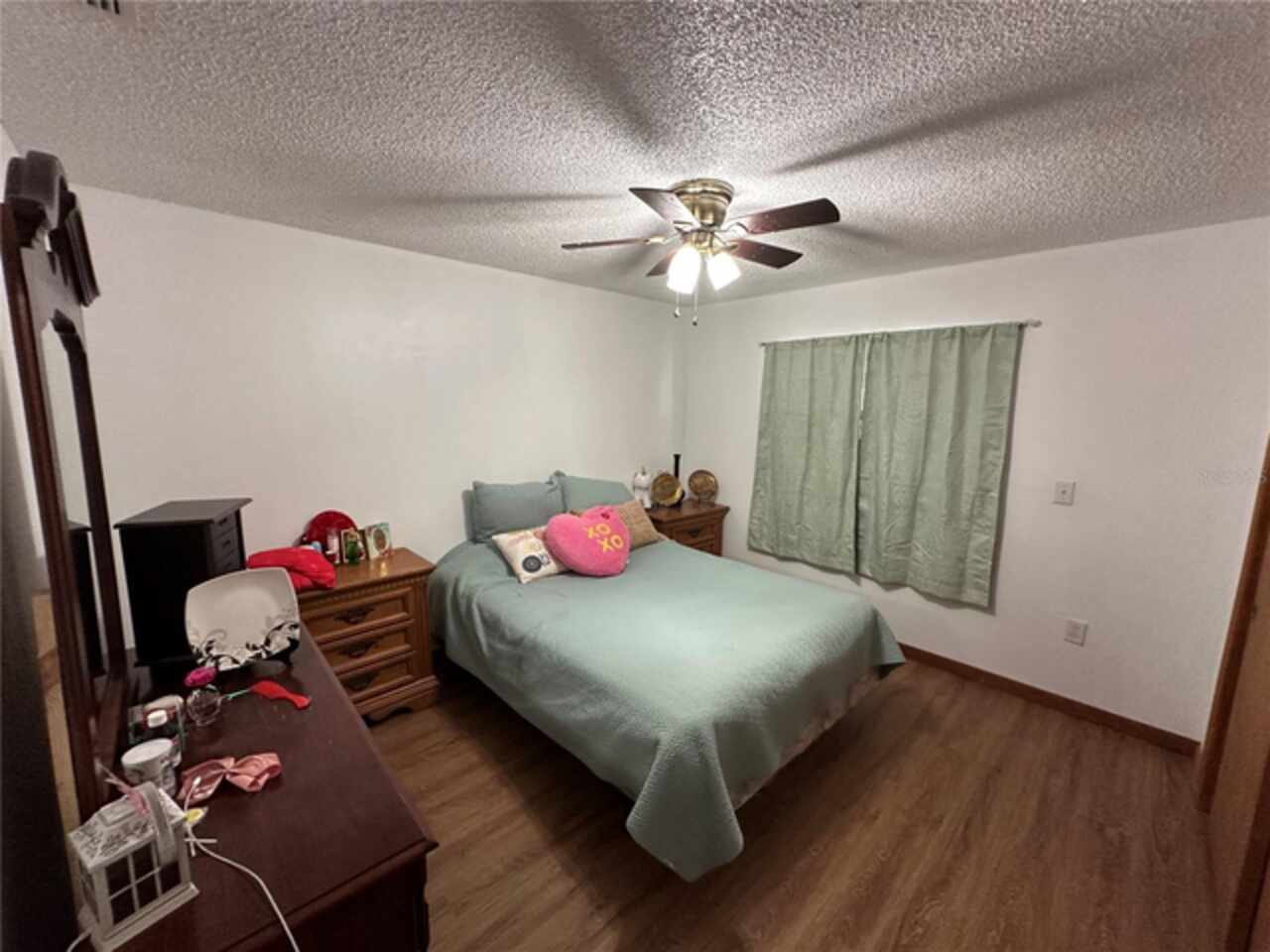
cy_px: 476
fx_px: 514
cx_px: 635
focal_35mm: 14
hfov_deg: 102.1
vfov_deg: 85.7
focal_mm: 2.22
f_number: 2.2
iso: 320
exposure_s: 1/60
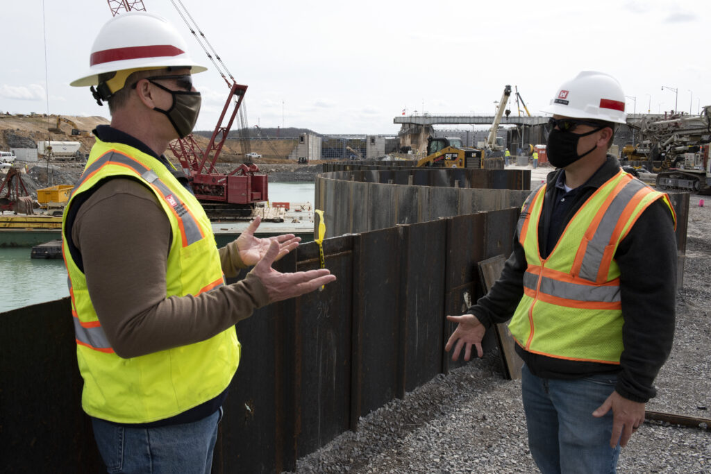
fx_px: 612
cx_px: 356
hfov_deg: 60.3
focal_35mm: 31
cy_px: 237
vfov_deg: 42.3
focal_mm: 31
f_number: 13
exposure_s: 1/640
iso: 640
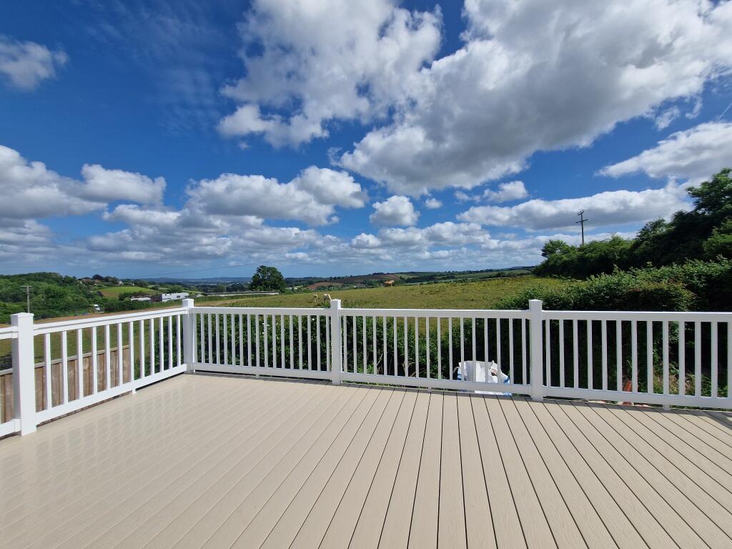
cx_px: 366
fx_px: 275
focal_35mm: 13
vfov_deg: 89.9
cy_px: 274
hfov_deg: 106.2
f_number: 2.2
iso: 50
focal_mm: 2.2
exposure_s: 1/5232
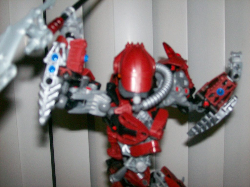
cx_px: 125
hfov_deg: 42.1
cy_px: 94
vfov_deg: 32.2
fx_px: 325
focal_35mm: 45
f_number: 3
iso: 140
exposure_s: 1/73.1
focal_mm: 7.6
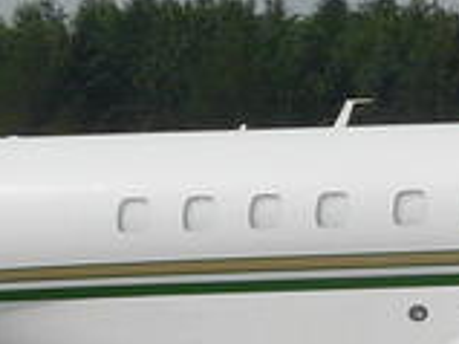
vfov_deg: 4.7
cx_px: 826
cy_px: 205
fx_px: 4174
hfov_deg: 6.2
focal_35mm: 315
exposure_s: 1/400
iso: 100
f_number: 7.1
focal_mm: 8.1
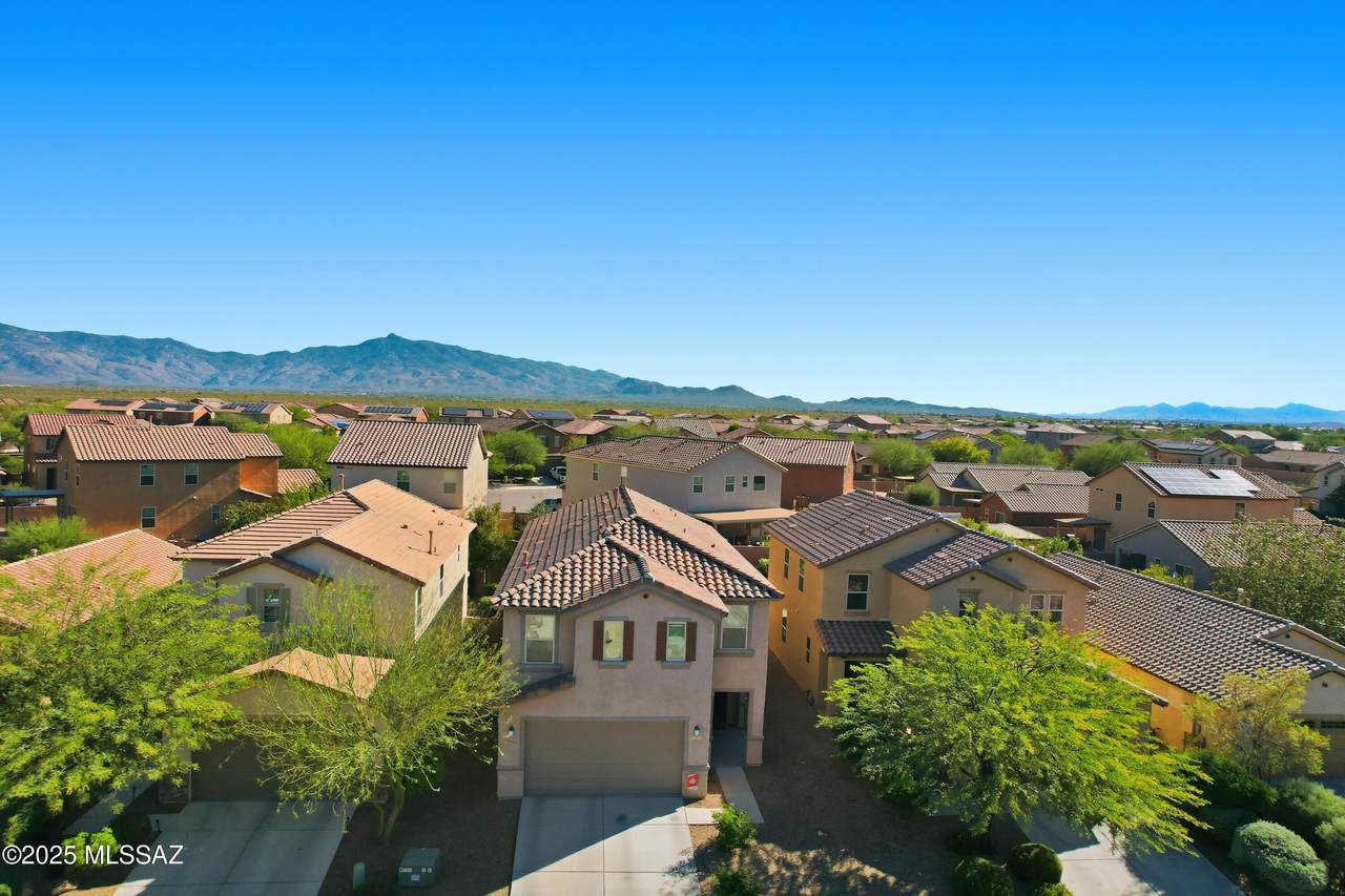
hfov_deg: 78.6
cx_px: 672
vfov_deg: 57.2
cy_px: 448
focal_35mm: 22
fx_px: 822
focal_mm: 8.4
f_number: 2.8
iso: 100
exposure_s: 1/3200
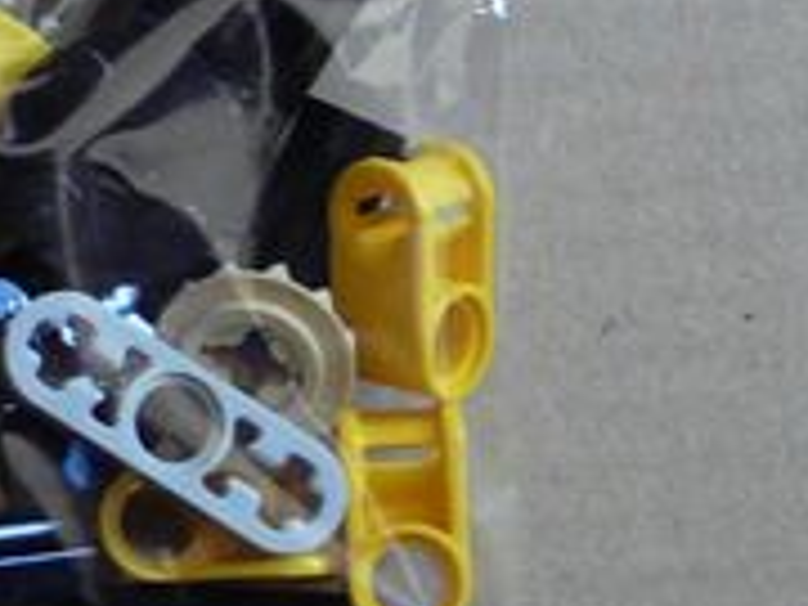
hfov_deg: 12.0
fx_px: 3711
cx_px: -296
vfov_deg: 9.2
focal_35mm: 159
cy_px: -117
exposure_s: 1/10
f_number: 2.8
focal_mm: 4.6
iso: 200
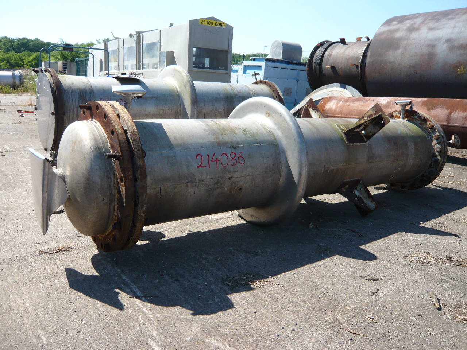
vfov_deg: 49.7
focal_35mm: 28
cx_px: 234
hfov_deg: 63.4
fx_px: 378
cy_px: 175
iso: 100
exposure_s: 1/800
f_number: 2.8
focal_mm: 4.6
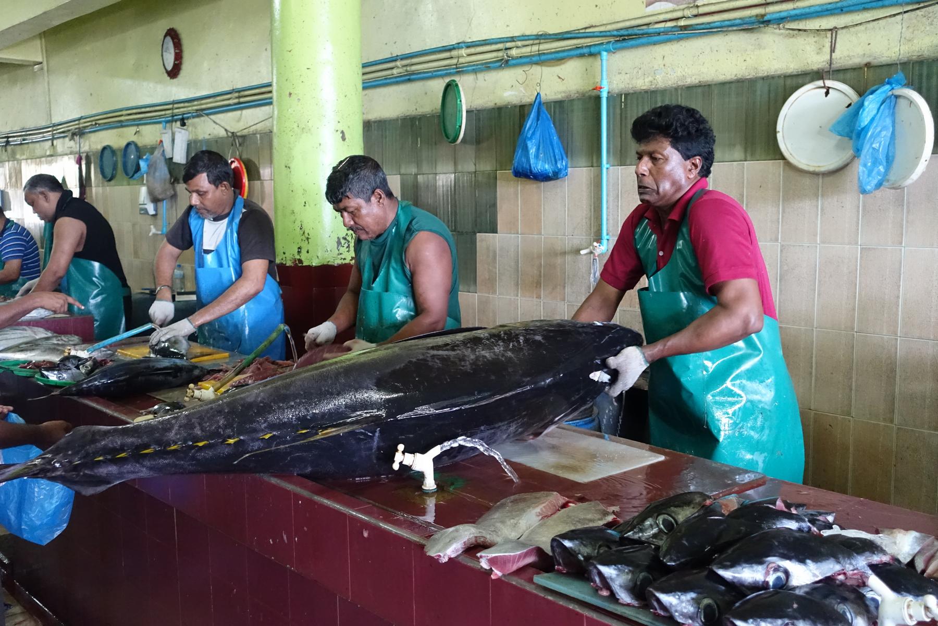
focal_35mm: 36
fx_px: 938
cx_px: 469
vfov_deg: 36.9
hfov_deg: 53.1
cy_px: 313
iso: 2500
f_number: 2.8
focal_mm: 13.16
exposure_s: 1/80
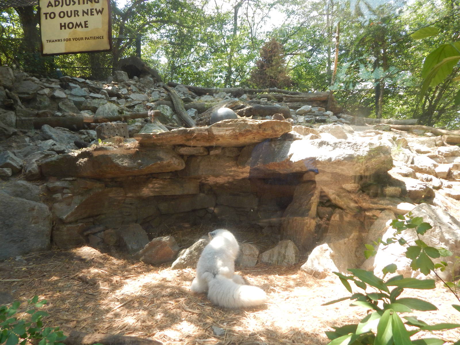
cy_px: 172
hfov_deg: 76.4
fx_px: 292
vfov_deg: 61.1
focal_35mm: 22
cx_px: 230
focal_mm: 4
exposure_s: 1/250
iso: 180
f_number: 3
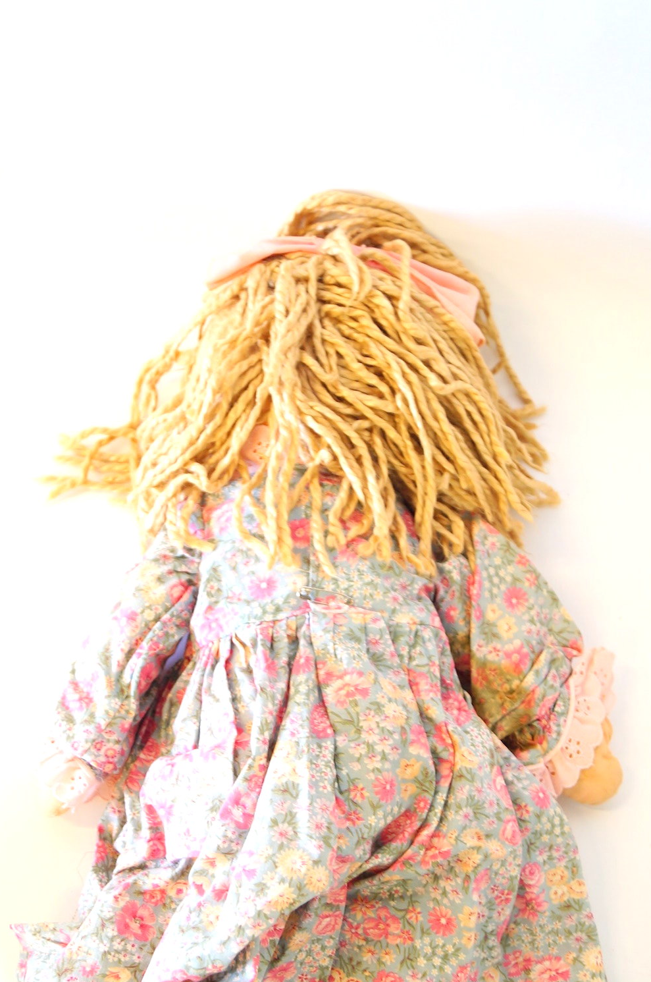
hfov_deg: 34.9
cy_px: 638
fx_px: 1034
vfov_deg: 50.0
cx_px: 317
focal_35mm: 38
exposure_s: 1/15
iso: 100
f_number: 3.5
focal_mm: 18
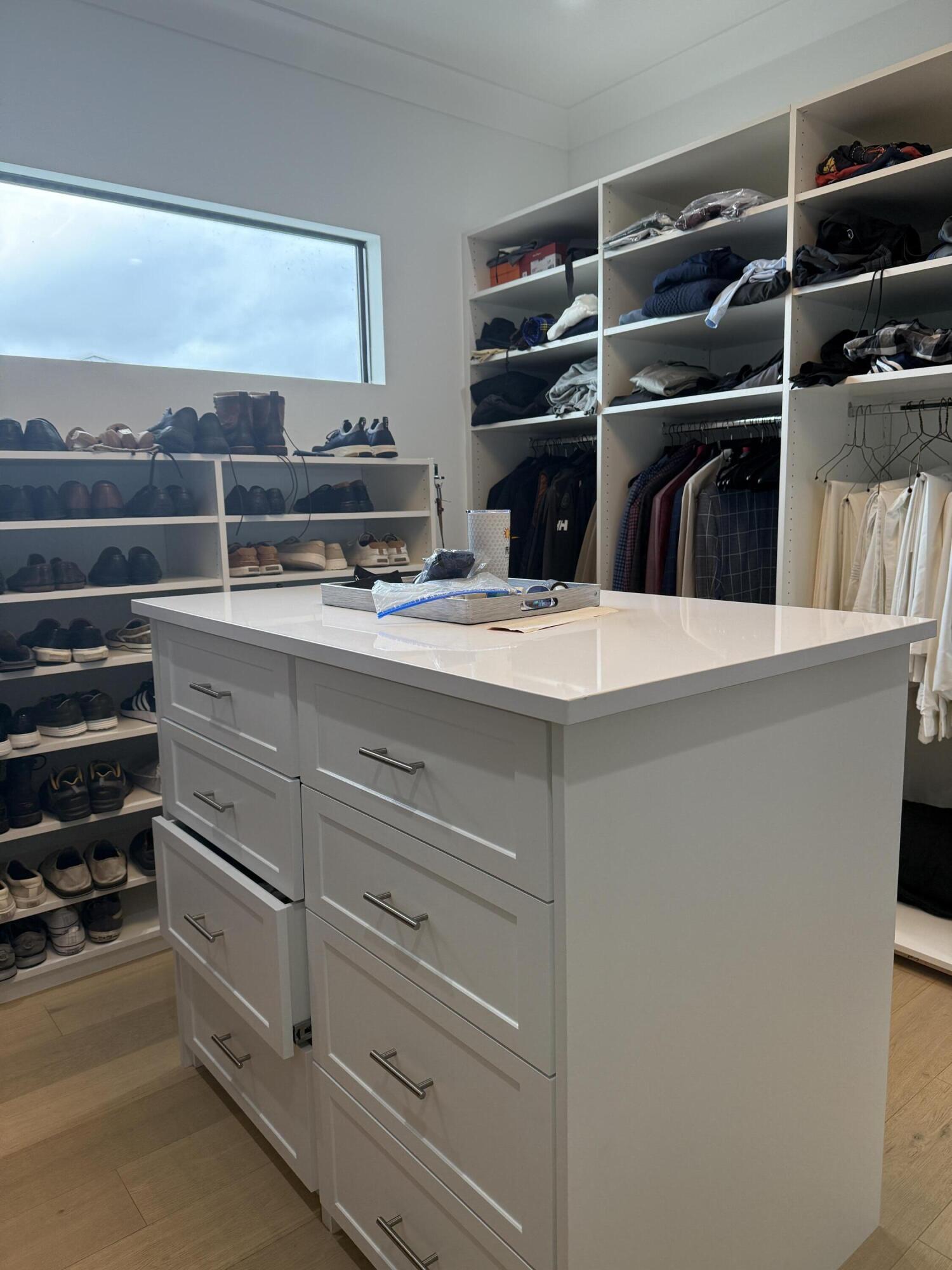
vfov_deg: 71.6
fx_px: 880
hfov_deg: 56.8
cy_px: 635
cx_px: 476
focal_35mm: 24
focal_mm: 6.76
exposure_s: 1/240
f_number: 1.78
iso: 200
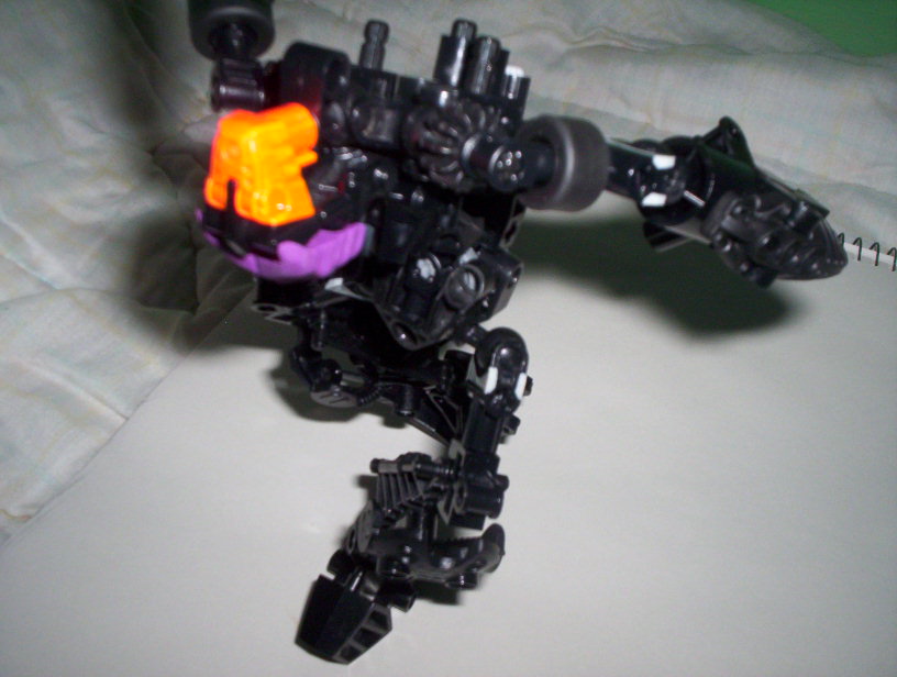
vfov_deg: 37.9
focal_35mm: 38
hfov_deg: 48.9
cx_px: 448
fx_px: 987
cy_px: 338
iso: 140
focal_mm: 4.99
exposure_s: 1/60
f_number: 4.5
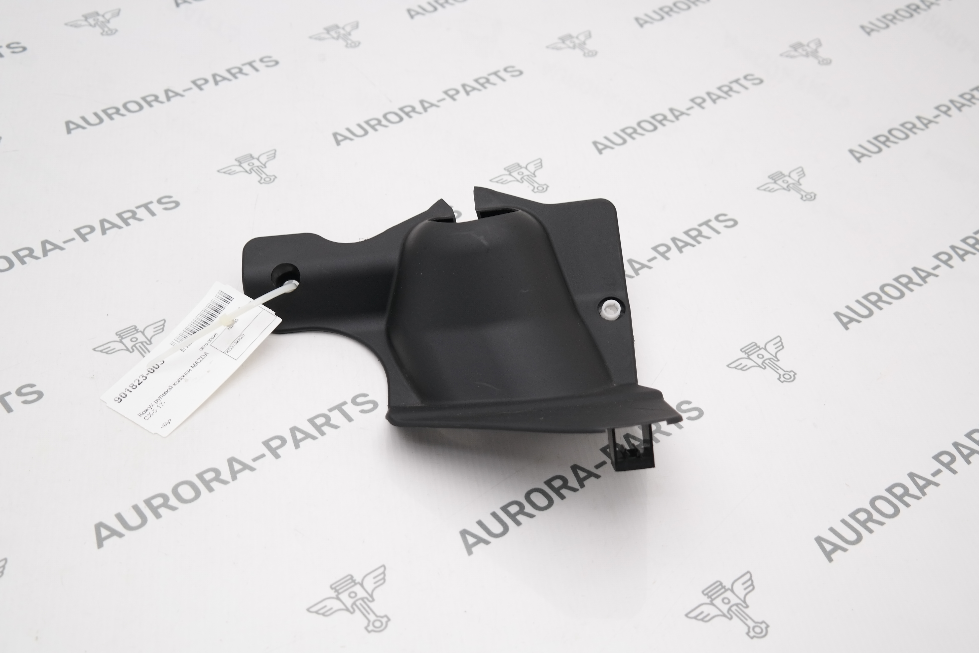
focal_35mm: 50
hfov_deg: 39.6
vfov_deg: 27.0
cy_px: 326
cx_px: 490
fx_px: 1360
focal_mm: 33
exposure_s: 1/125
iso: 200
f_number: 4.5
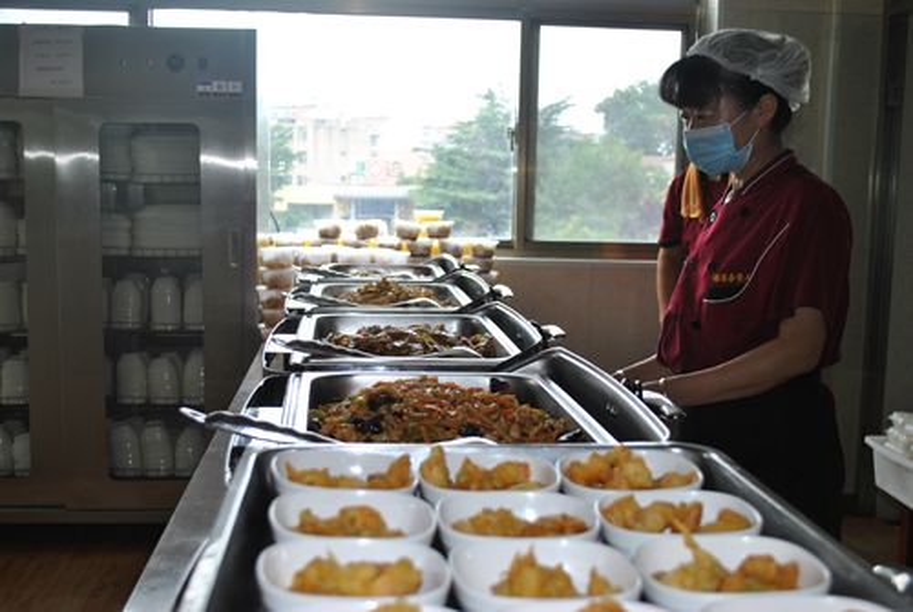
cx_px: 456
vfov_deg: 30.0
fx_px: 1143
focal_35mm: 45
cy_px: 306
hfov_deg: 43.5
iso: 160
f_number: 4.5
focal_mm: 30
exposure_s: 1/125
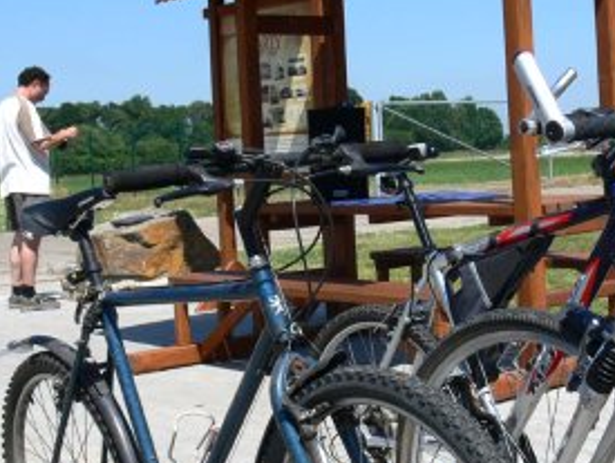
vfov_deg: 21.1
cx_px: 396
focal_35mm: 70
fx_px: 1245
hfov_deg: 27.6
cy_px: 240
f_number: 5.6
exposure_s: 1/400
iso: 80
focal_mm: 7.4
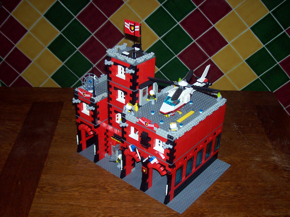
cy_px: 108
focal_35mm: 45
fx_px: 377
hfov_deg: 42.1
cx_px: 145
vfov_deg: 32.2
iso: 80
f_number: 3
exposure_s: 1/73.1
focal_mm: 7.6
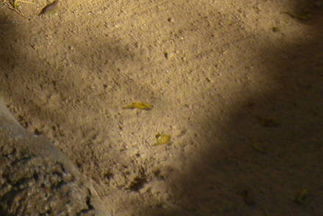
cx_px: -128
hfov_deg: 10.2
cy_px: -168
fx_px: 1758
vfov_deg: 6.8
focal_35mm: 196
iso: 64
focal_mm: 9.1
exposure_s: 1/360
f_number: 4.3
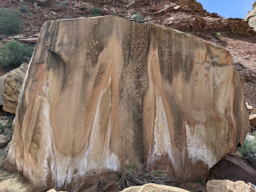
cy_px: 96
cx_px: 128
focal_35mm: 27
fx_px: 200
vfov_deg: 51.4
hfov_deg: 65.3
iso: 49
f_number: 1.8
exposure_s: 1/1957
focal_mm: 4.44
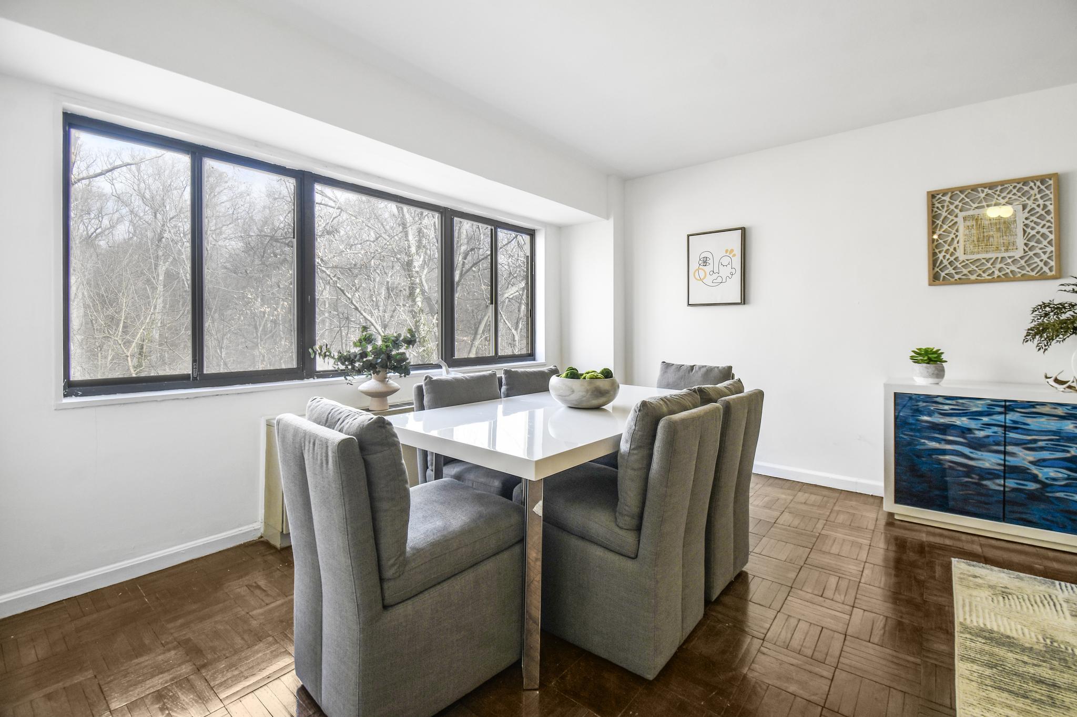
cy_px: 358
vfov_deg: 77.3
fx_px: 448
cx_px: 538
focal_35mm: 15
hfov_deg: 100.4
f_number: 8
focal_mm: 10
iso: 200
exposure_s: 1/13
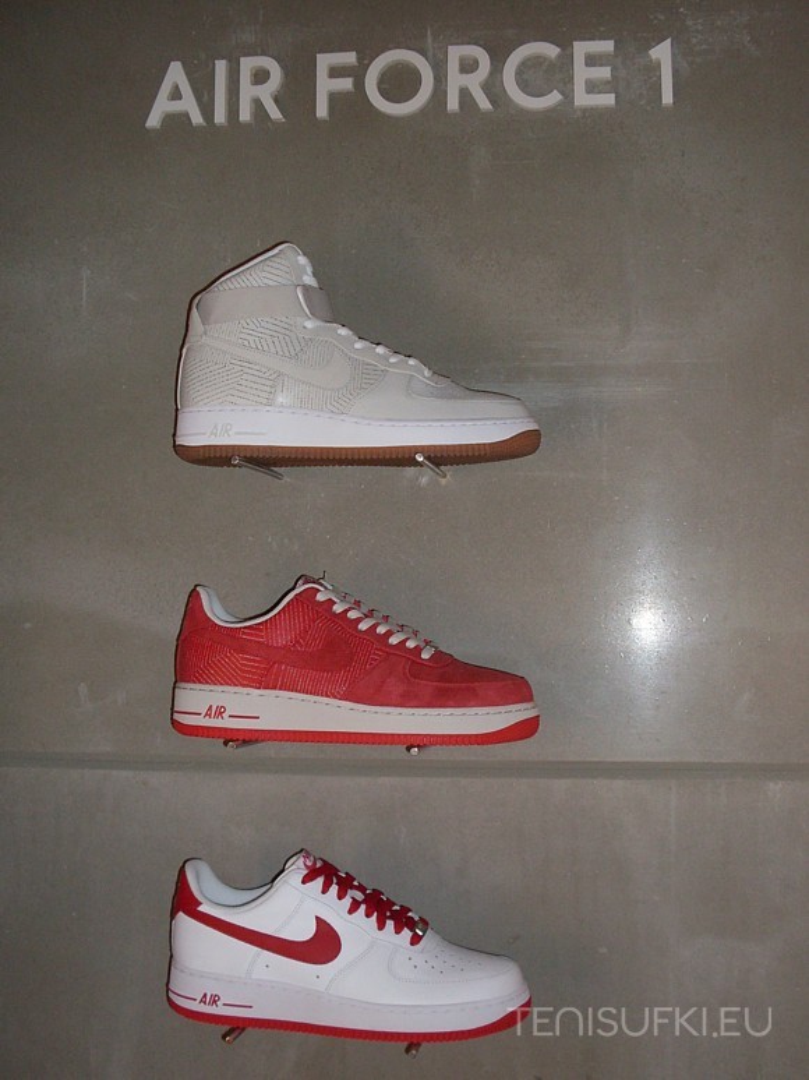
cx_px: 404
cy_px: 540
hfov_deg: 37.7
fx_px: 1185
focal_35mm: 38
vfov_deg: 49.0
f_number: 2.8
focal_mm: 6.3
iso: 100
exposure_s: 1/45
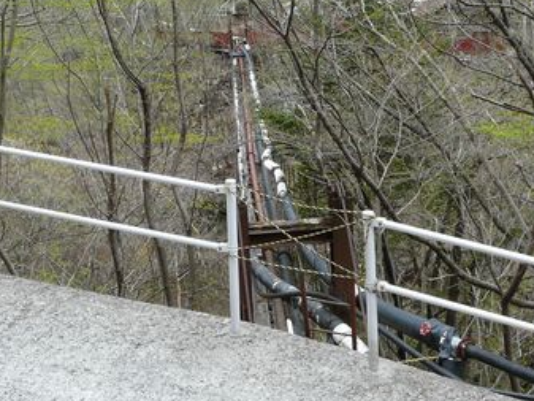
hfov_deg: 33.7
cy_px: 139
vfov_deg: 25.6
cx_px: 293
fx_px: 880
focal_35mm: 57
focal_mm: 5
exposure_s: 1/125
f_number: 4
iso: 125
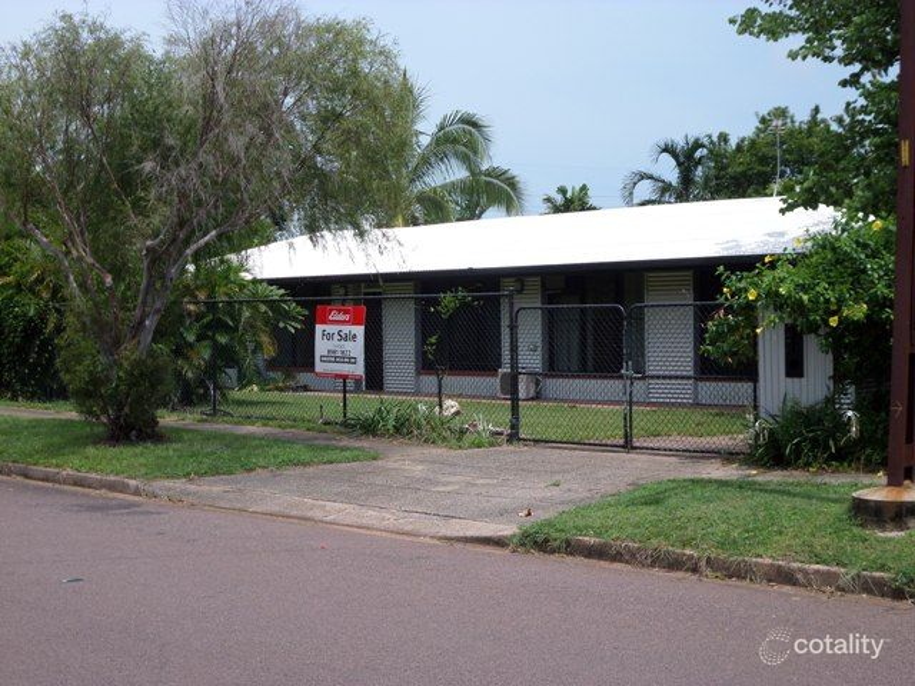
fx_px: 1401
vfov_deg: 27.5
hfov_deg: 36.2
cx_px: 458
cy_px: 343
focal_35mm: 53
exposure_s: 1/750
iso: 80
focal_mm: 9.6
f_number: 4.4
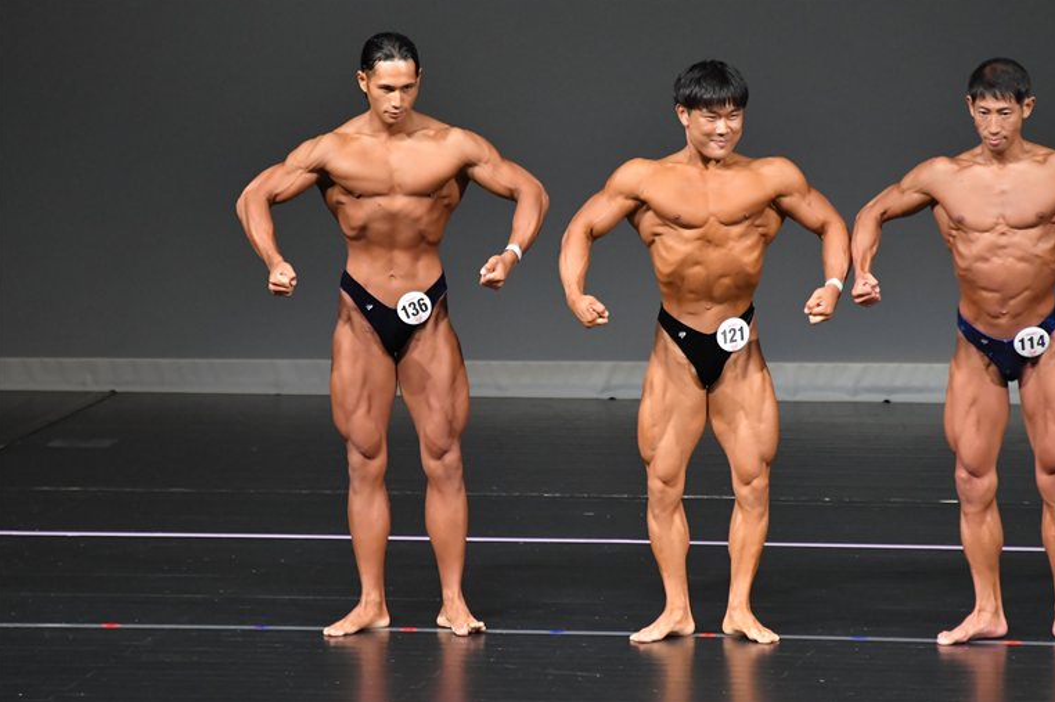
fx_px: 10279
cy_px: 348
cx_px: 532
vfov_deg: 3.9
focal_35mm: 351
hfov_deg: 5.9
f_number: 5.6
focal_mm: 230
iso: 5000
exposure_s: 1/400
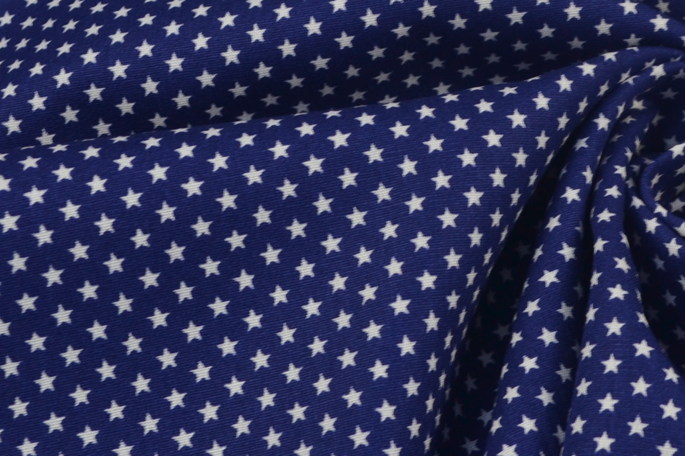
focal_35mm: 141
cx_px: 627
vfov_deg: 9.7
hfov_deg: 14.4
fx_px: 2682
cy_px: 141
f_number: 8
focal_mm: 36
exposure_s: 1/15
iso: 100
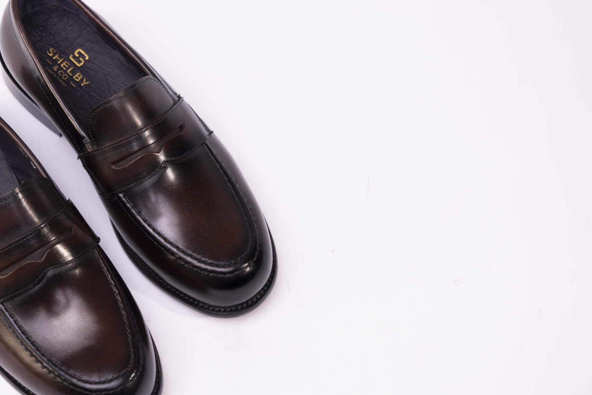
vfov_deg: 15.2
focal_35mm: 90
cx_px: 188
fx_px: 1480
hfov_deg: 22.5
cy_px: 177
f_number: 5
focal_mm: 60
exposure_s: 1/100
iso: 100
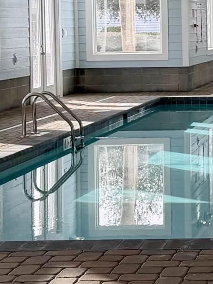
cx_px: 274
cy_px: 28
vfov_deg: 14.6
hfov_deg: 10.8
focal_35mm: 134
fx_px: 1099
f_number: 1.78
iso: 80
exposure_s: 1/551
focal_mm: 6.76
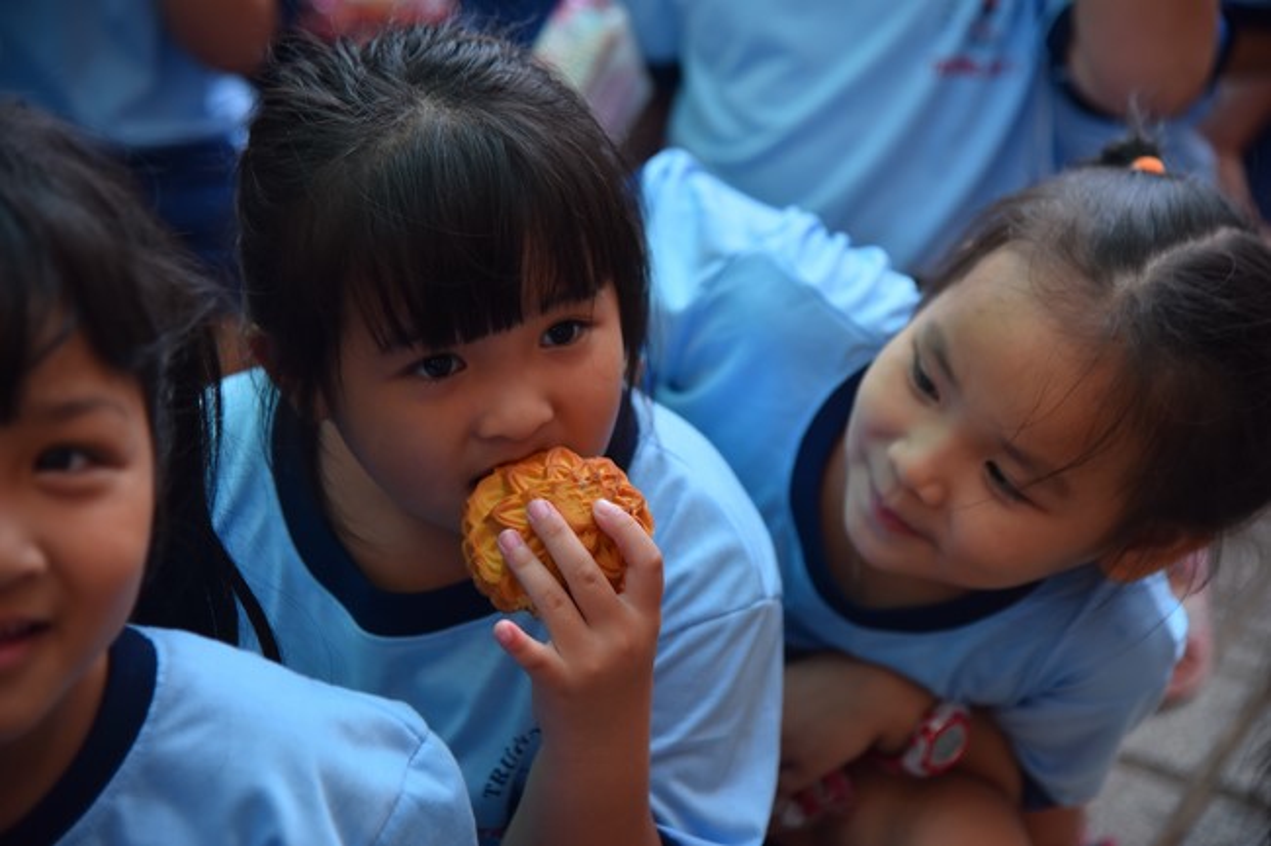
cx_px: 636
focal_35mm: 85
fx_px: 3000
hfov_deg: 23.9
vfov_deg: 16.1
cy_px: 423
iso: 320
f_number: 5
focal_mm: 85
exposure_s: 1/200
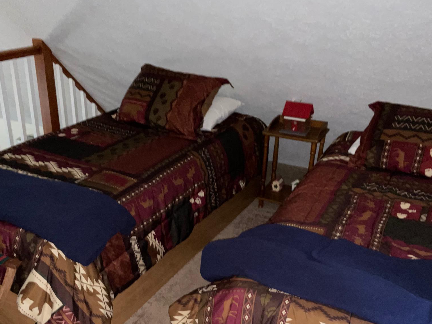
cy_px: 201
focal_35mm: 39
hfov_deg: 47.9
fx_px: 487
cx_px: 207
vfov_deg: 36.6
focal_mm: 3
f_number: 1.8
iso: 125
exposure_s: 1/16
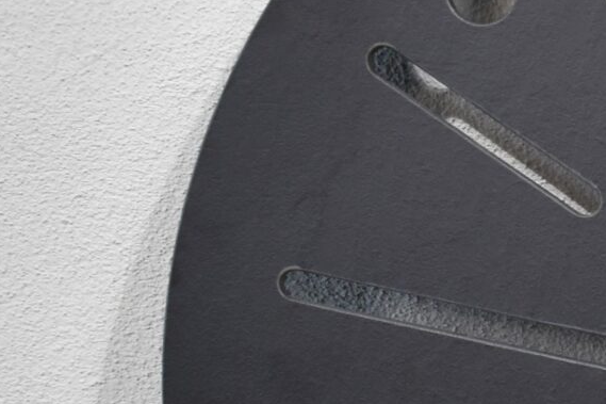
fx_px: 2272
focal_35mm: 135
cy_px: 421
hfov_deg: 14.1
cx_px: 933
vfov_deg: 10.1
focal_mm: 20
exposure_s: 1/200
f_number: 3.8
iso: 800
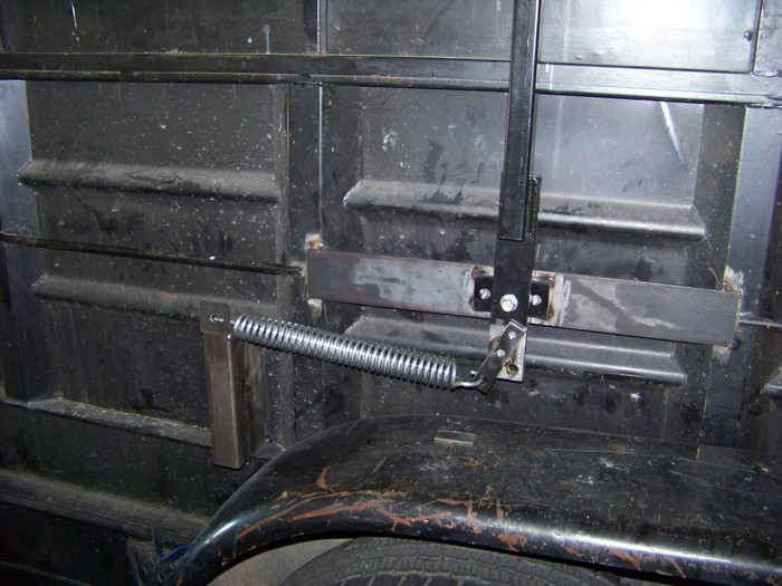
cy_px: 293
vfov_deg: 39.7
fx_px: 813
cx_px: 391
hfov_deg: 51.4
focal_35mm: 36
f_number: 2.8
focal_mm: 5.85
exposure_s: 1/30
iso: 200
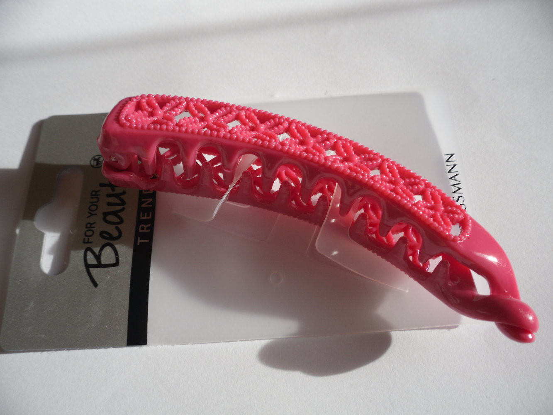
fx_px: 719
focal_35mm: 45
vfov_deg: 32.2
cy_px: 208
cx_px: 276
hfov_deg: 42.1
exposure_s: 1/51
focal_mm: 6.3
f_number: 8.2
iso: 80
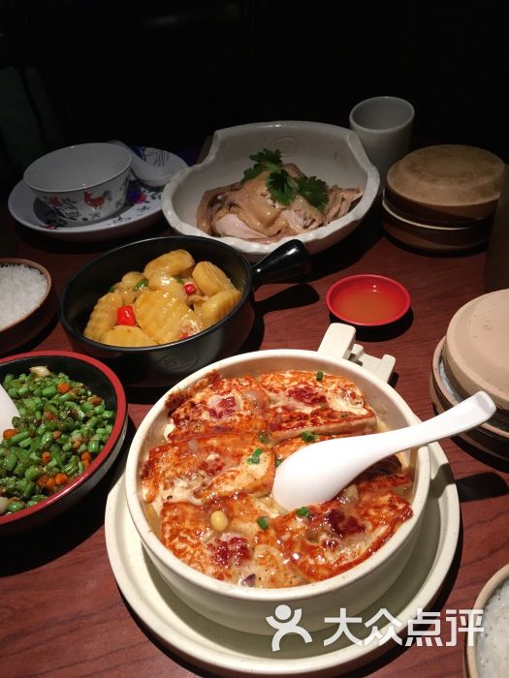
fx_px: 569
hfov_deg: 48.2
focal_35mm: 29
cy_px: 339
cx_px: 254
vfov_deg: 61.7
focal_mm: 4.15
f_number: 2.2
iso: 50
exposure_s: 1/33
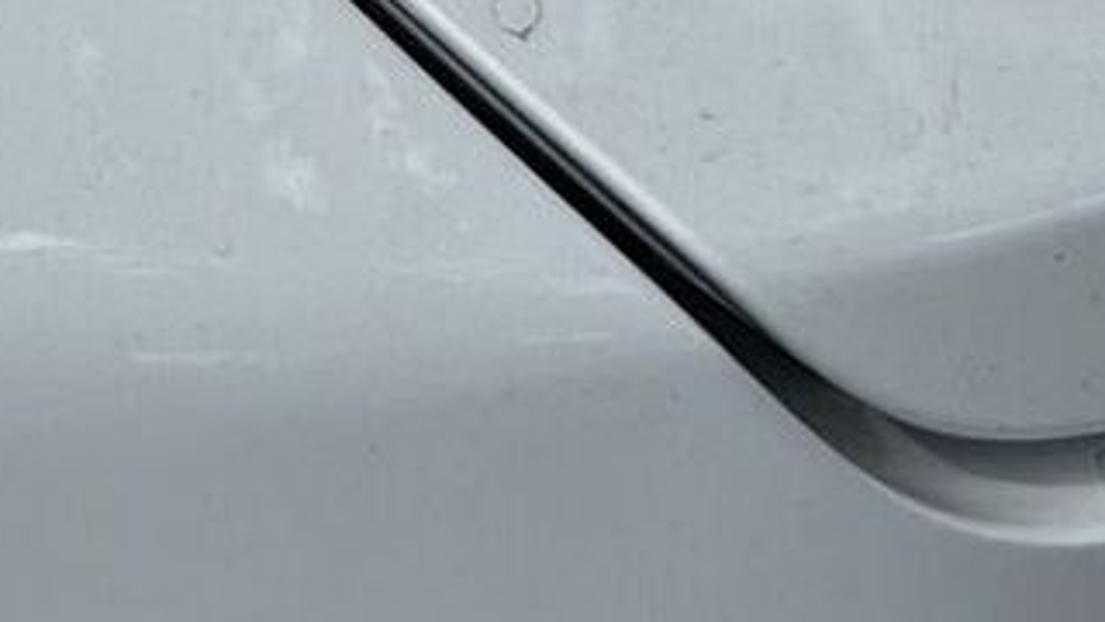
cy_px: -1634
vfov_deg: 6.2
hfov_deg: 12.0
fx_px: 4981
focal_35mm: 170
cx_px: -632
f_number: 1.5
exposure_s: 1/3356
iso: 50
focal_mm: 5.7
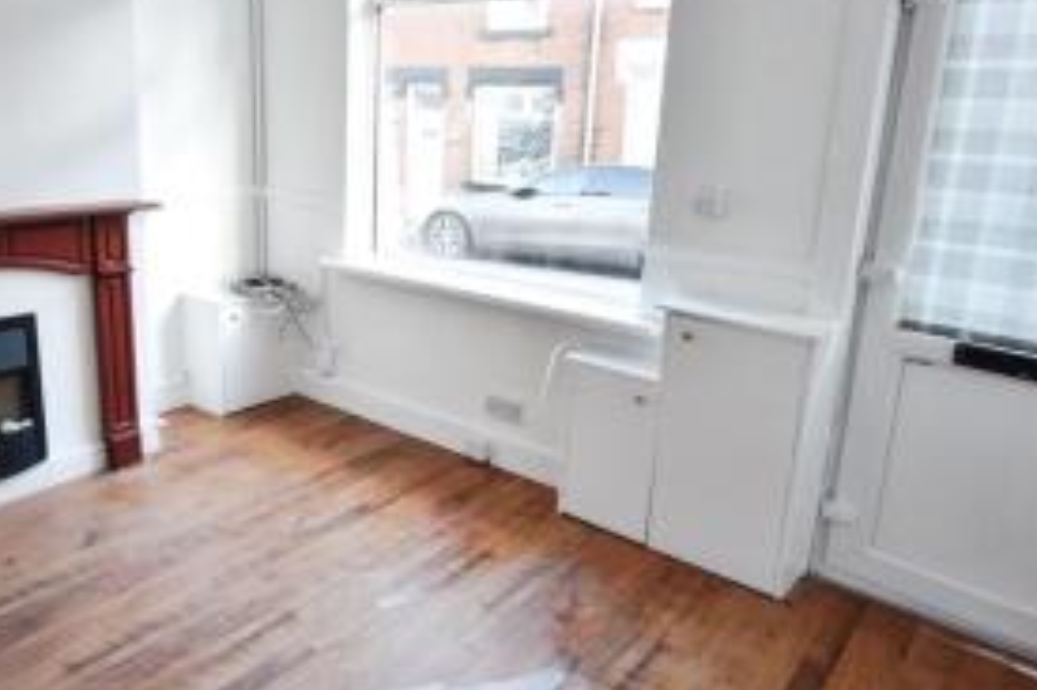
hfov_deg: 65.6
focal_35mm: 26
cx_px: 272
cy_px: 390
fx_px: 748
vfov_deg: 49.4
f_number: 4
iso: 560
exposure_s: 1/60
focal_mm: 10
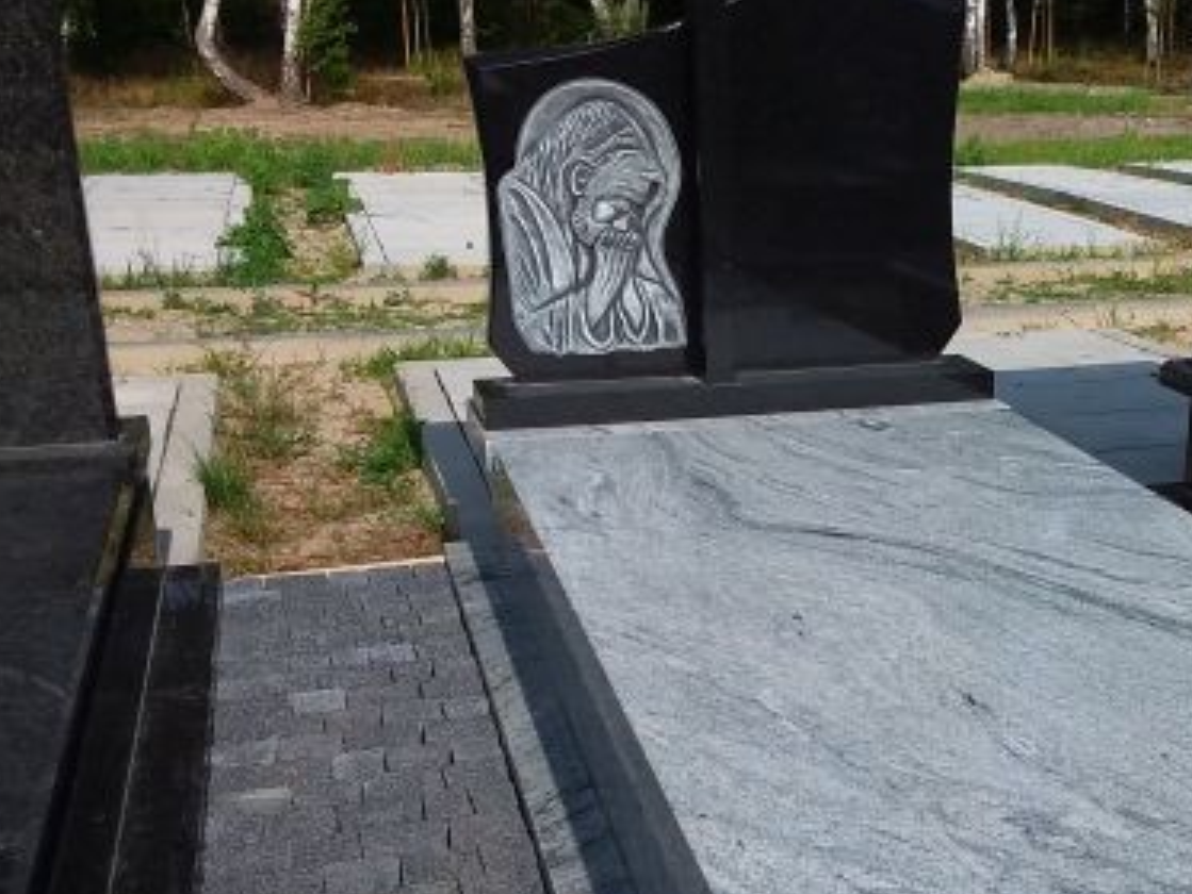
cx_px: 920
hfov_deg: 38.4
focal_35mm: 48
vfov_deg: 29.9
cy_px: 635
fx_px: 1653
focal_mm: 2.91
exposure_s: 1/2486
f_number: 1.9
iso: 40
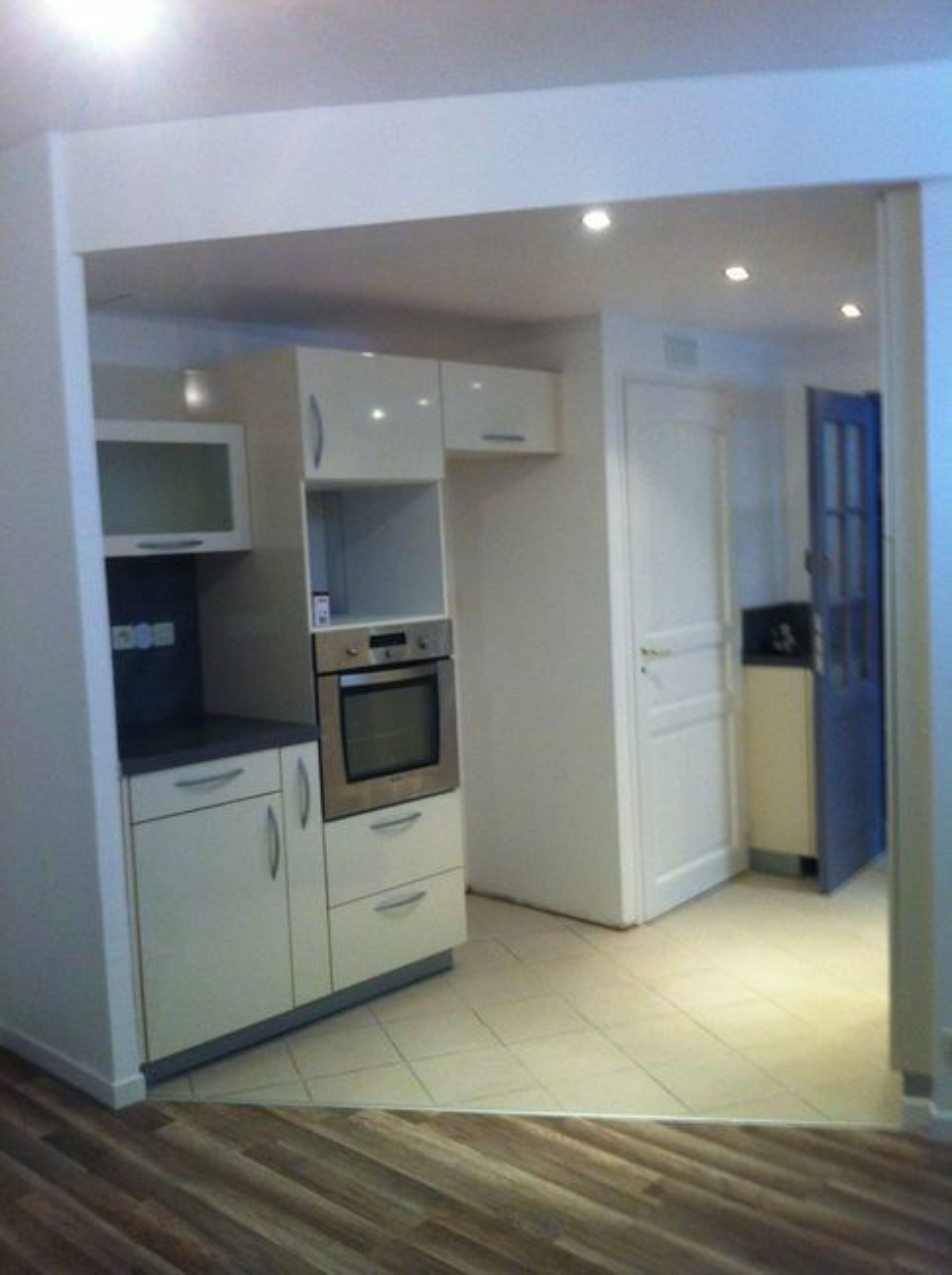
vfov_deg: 52.7
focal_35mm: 35
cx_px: 476
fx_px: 1287
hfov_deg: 40.6
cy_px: 638
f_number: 2.8
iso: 160
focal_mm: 3.85
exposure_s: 1/15
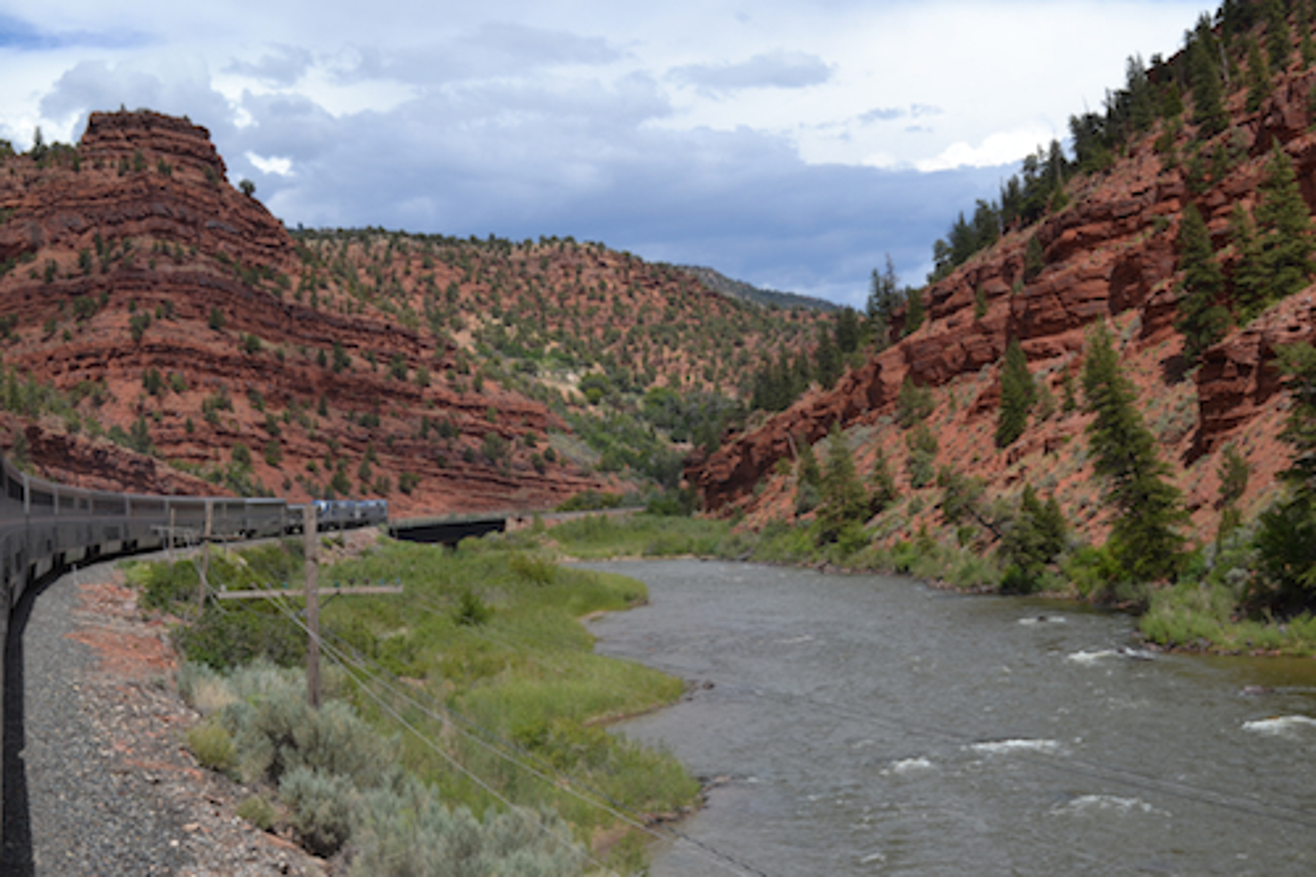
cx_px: 658
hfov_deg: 38.9
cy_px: 438
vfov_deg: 26.5
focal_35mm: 51
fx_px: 1864
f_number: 8
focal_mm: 34
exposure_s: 1/250
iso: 100
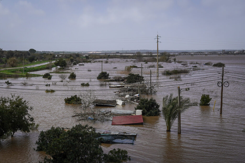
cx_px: 122
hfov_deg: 53.1
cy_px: 82
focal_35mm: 36
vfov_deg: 36.9
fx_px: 245
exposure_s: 1/1250
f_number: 5.6
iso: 125
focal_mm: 24
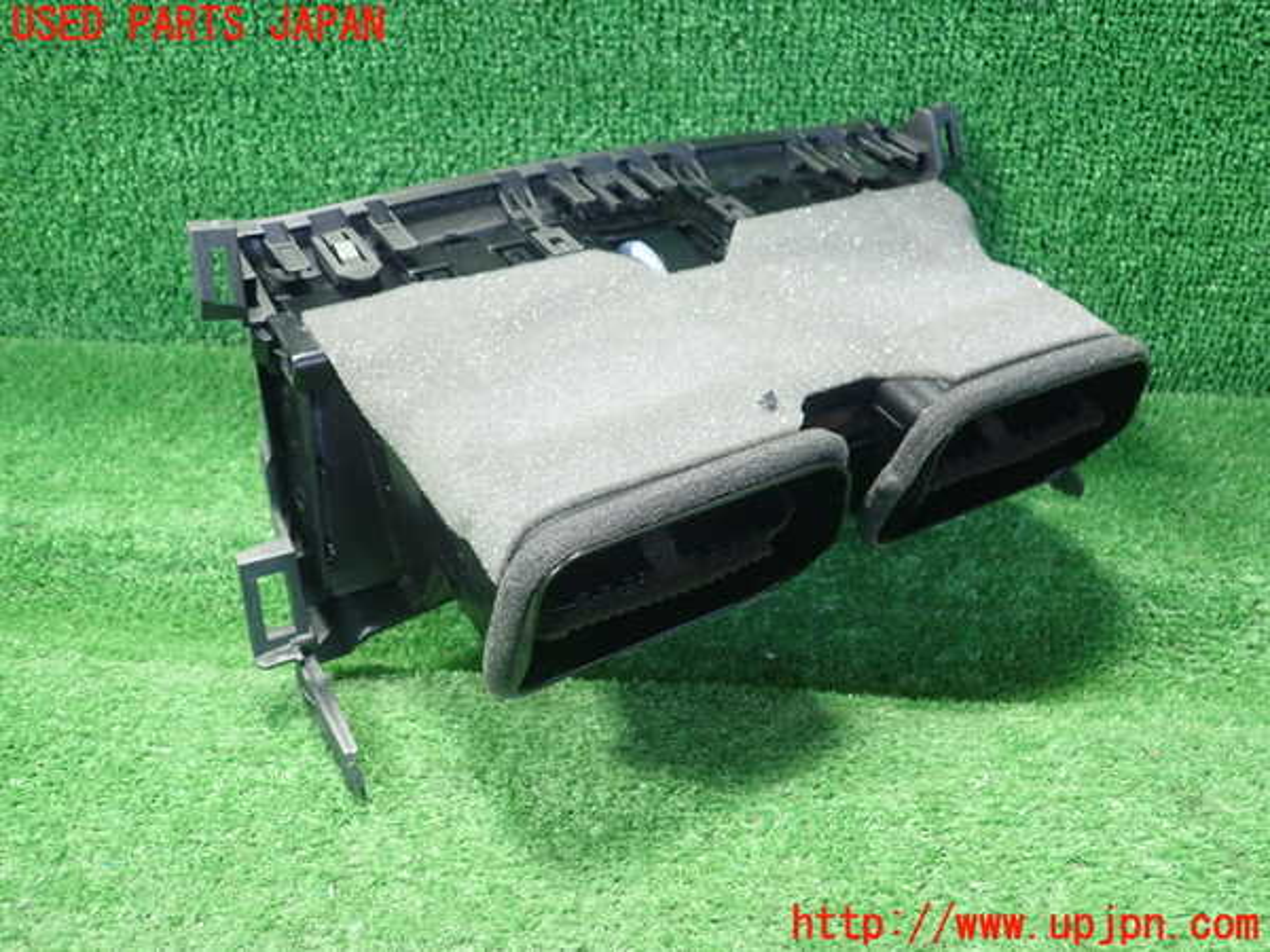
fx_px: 1101
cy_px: 476
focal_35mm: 30
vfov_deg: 46.8
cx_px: 635
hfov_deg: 60.0
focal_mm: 5.5
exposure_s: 1/100
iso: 800
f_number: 2.3
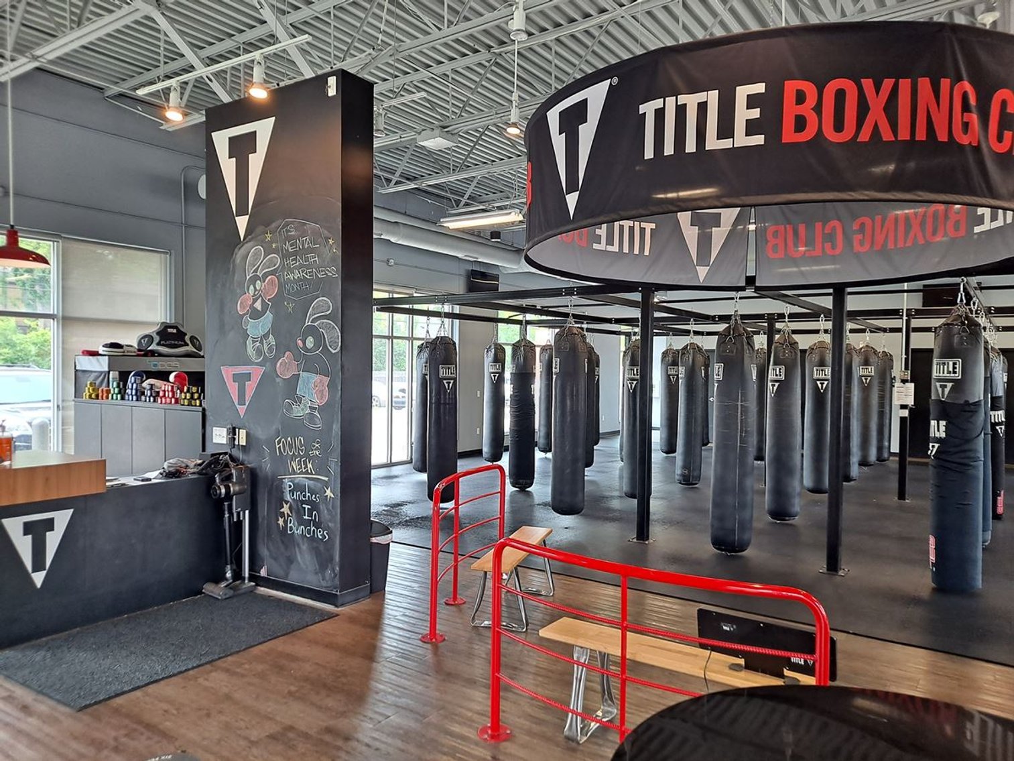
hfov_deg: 69.4
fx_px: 732
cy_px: 380
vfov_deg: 54.9
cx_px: 507
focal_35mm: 25
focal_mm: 4.6
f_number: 2
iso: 80
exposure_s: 1/60
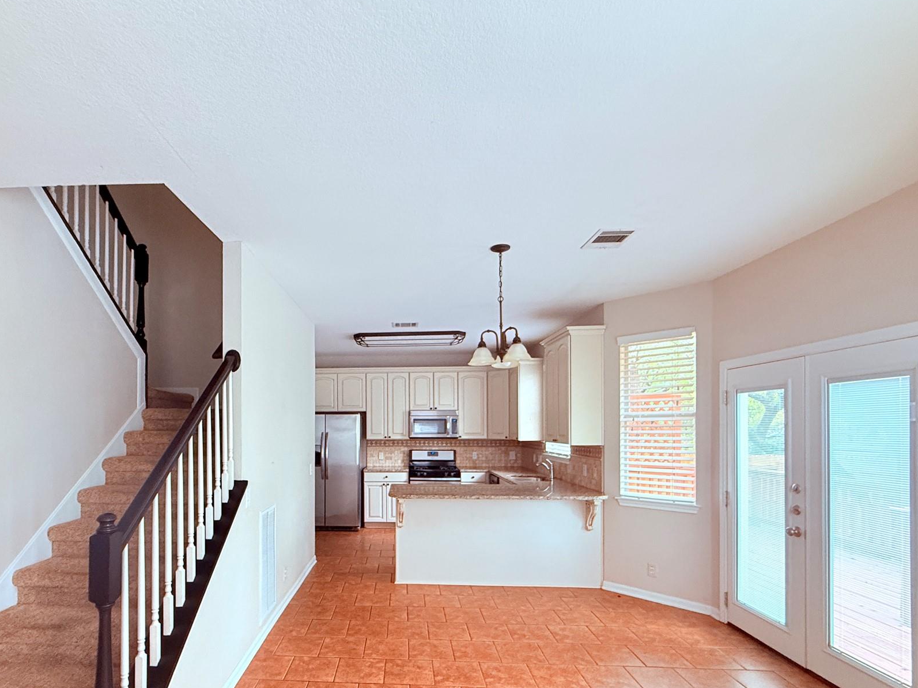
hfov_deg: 86.8
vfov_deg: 70.6
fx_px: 477
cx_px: 376
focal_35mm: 18
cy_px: 425
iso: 320
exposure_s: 1/67
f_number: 2.2
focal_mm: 2.22
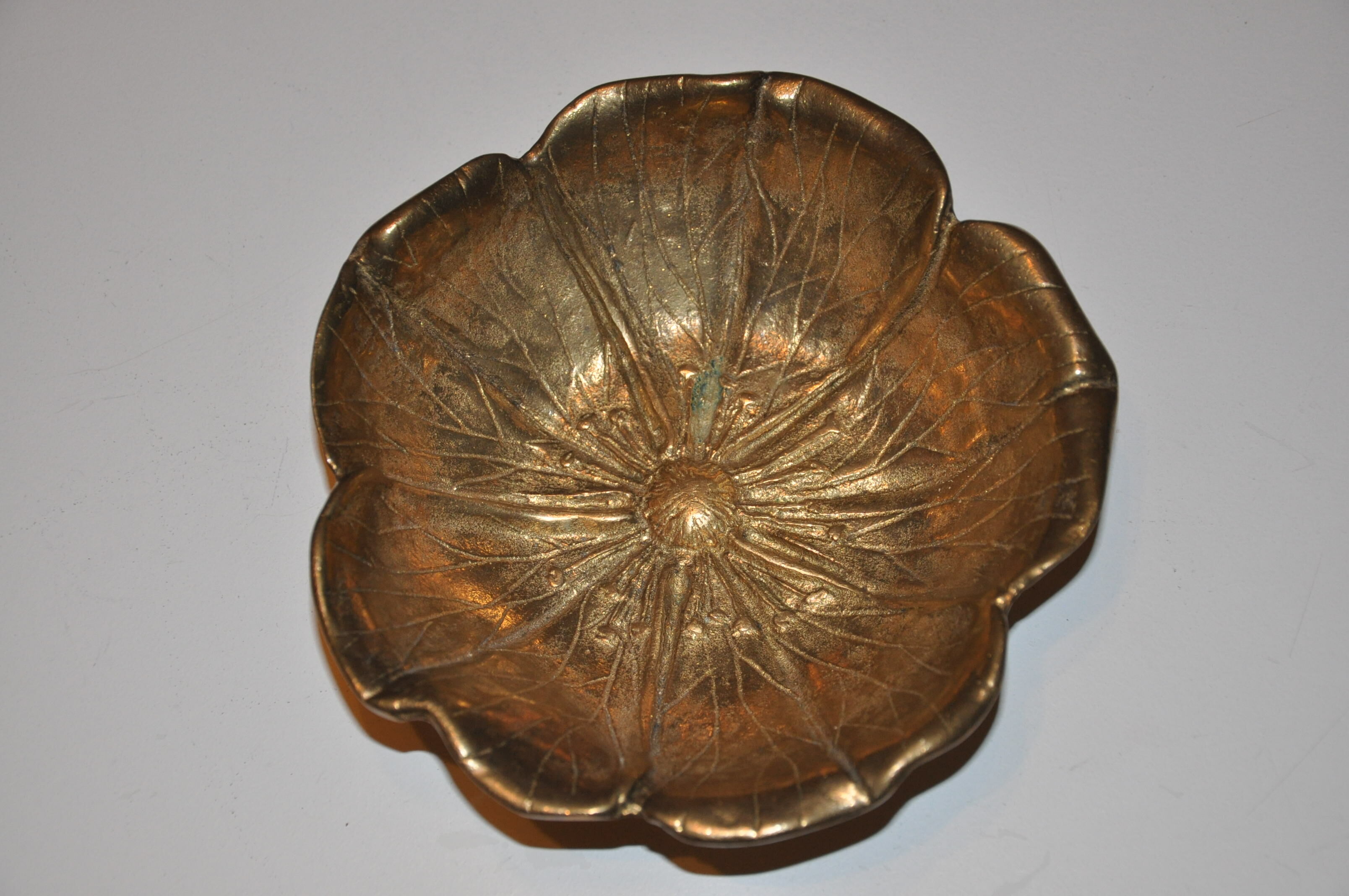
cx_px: 674
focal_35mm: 72
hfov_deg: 28.1
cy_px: 448
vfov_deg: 18.9
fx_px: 2695
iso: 800
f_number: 4.8
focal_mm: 48
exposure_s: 1/60
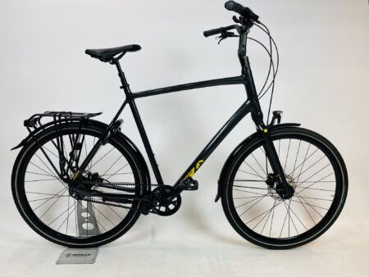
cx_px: 184
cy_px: 138
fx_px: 277
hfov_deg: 67.3
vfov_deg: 53.1
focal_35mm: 26
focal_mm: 4.25
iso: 100
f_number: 1.8
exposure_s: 1/100
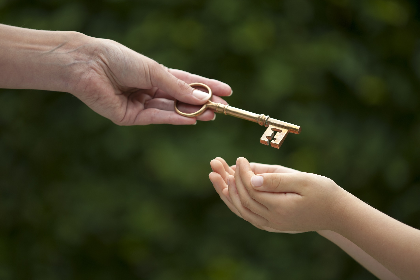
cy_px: 140
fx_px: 2332
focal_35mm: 200
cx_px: 210
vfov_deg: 6.9
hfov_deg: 10.3
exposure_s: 1/160
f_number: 4
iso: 200
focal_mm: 200
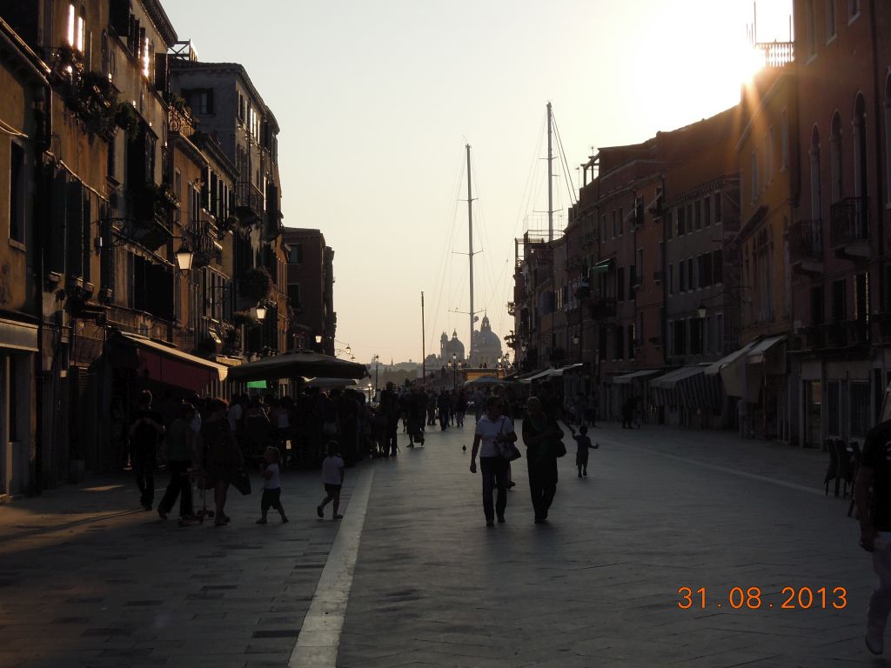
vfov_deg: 21.0
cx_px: 446
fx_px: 1802
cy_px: 334
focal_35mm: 70
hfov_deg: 27.8
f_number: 4.5
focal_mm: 12.5
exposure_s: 1/1600
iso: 160
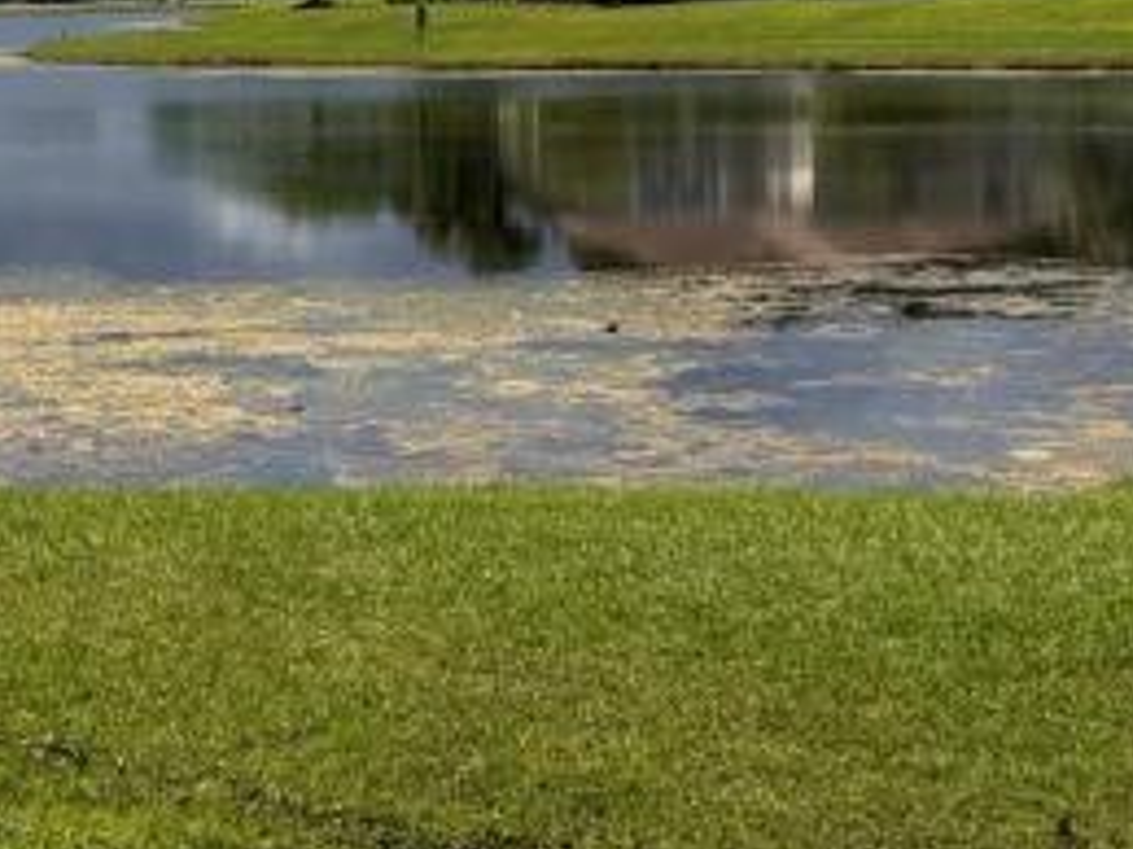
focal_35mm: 89
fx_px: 2912
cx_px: -184
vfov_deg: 16.4
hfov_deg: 20.7
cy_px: 123
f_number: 1.78
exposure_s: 1/4950
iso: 80
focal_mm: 6.76
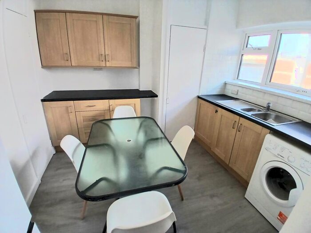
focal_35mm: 17
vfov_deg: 74.7
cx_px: 156
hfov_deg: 91.0
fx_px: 153
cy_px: 116
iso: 80
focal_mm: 1.4
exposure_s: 1/100
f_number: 2.2
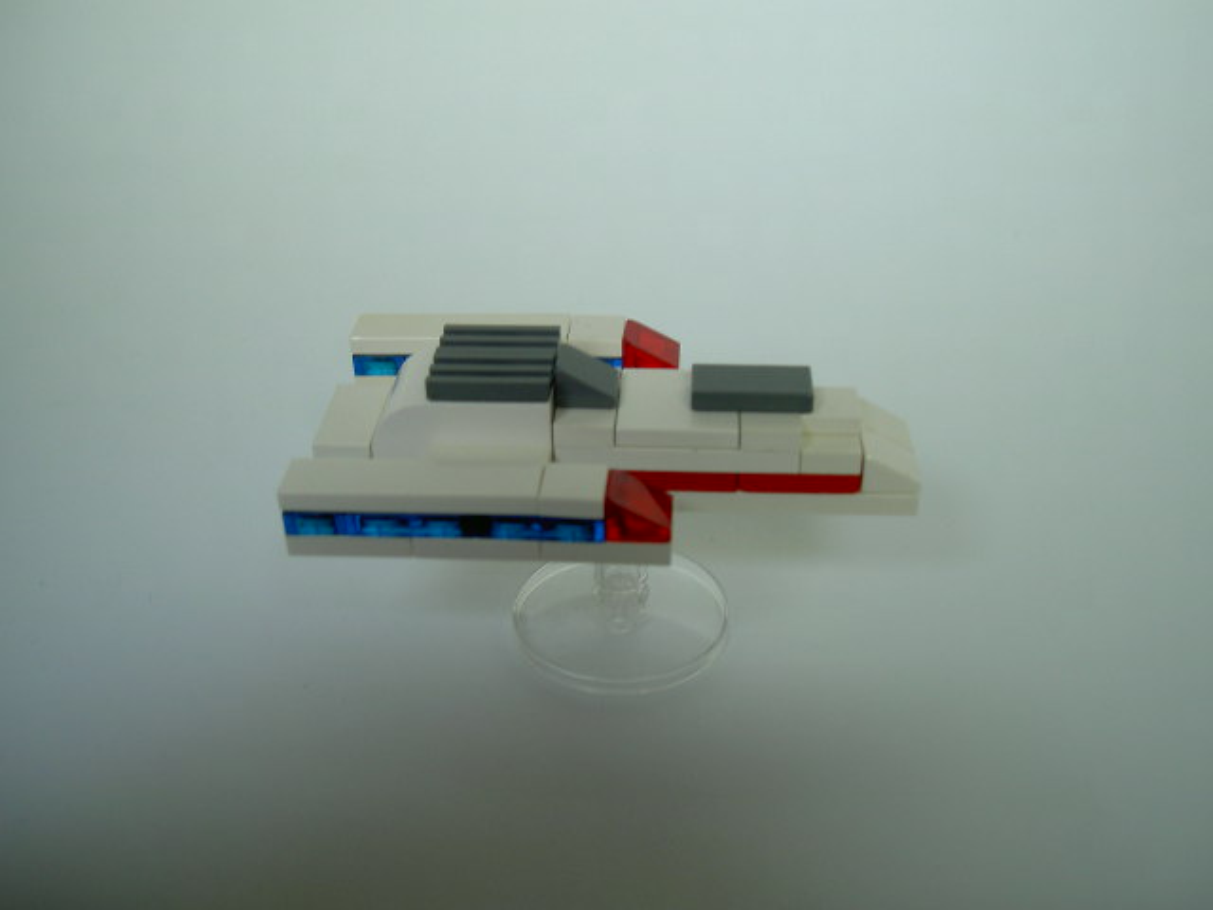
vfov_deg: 36.8
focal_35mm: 39
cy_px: 455
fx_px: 1367
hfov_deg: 47.9
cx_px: 606
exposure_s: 1/35.5
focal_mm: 8
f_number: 2.8
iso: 100
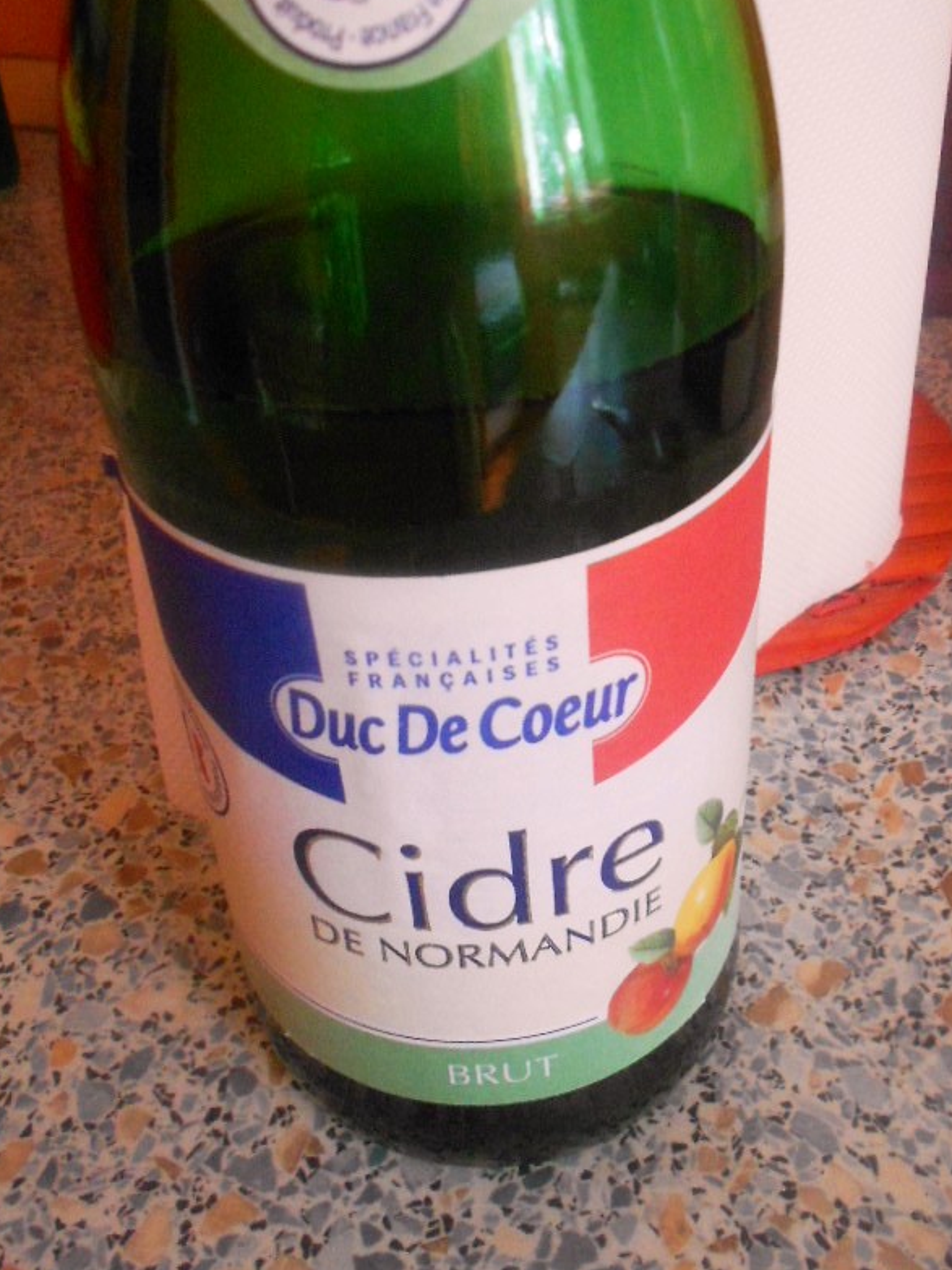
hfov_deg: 41.8
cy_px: 456
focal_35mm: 34
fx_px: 1247
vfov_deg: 53.2
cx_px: 500
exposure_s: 1/30
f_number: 3.2
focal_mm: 4.6
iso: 400
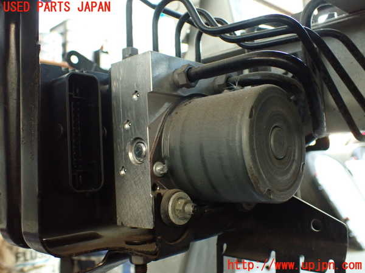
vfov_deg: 39.7
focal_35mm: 36
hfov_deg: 51.4
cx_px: 182
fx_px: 380
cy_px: 136
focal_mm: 6.37
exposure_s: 1/30
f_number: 2.5
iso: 800
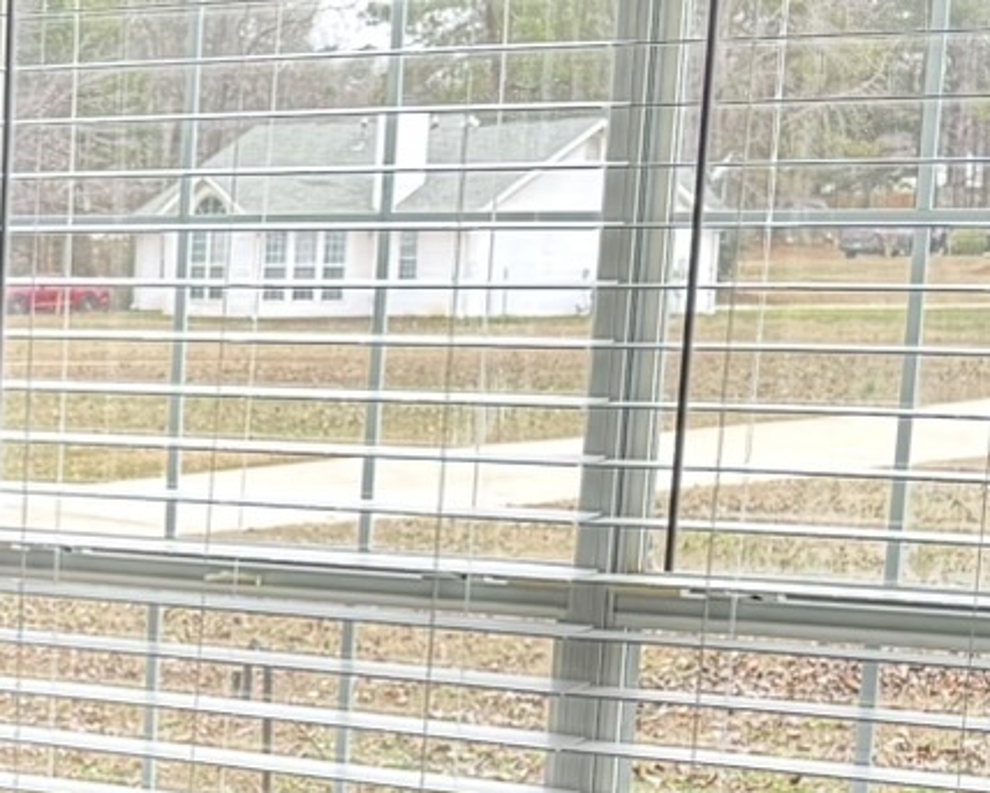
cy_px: 999
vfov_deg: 13.3
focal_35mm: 112
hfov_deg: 16.2
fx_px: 3284
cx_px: -317
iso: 100
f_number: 1.78
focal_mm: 6.76
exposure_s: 1/121
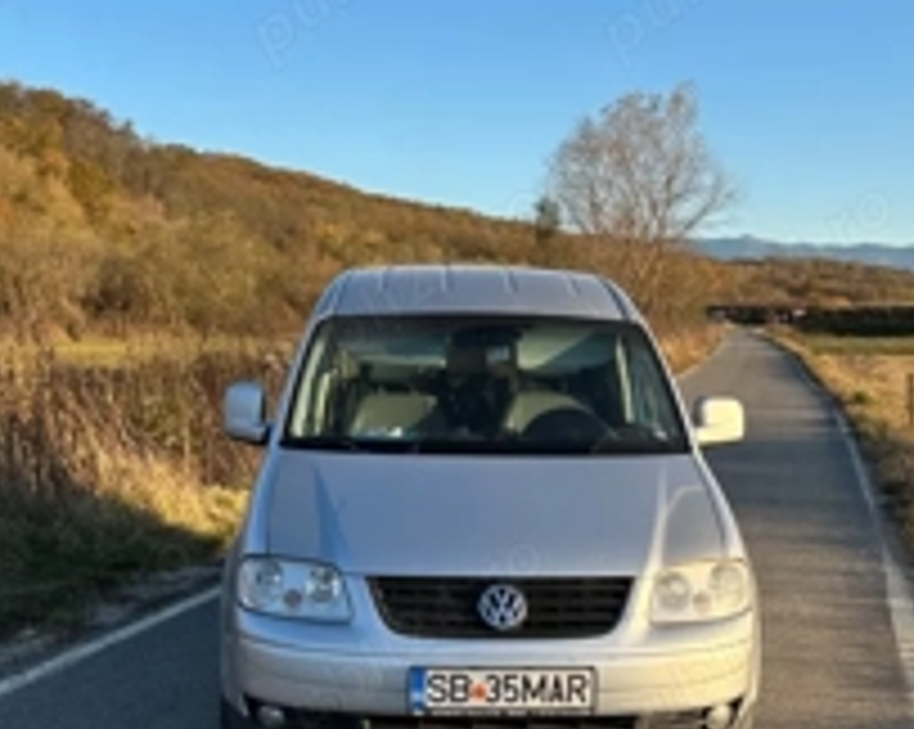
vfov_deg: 30.2
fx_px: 1351
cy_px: 351
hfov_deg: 37.4
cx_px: 486
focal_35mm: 50
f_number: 1.5
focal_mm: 5.7
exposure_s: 1/1808
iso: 50
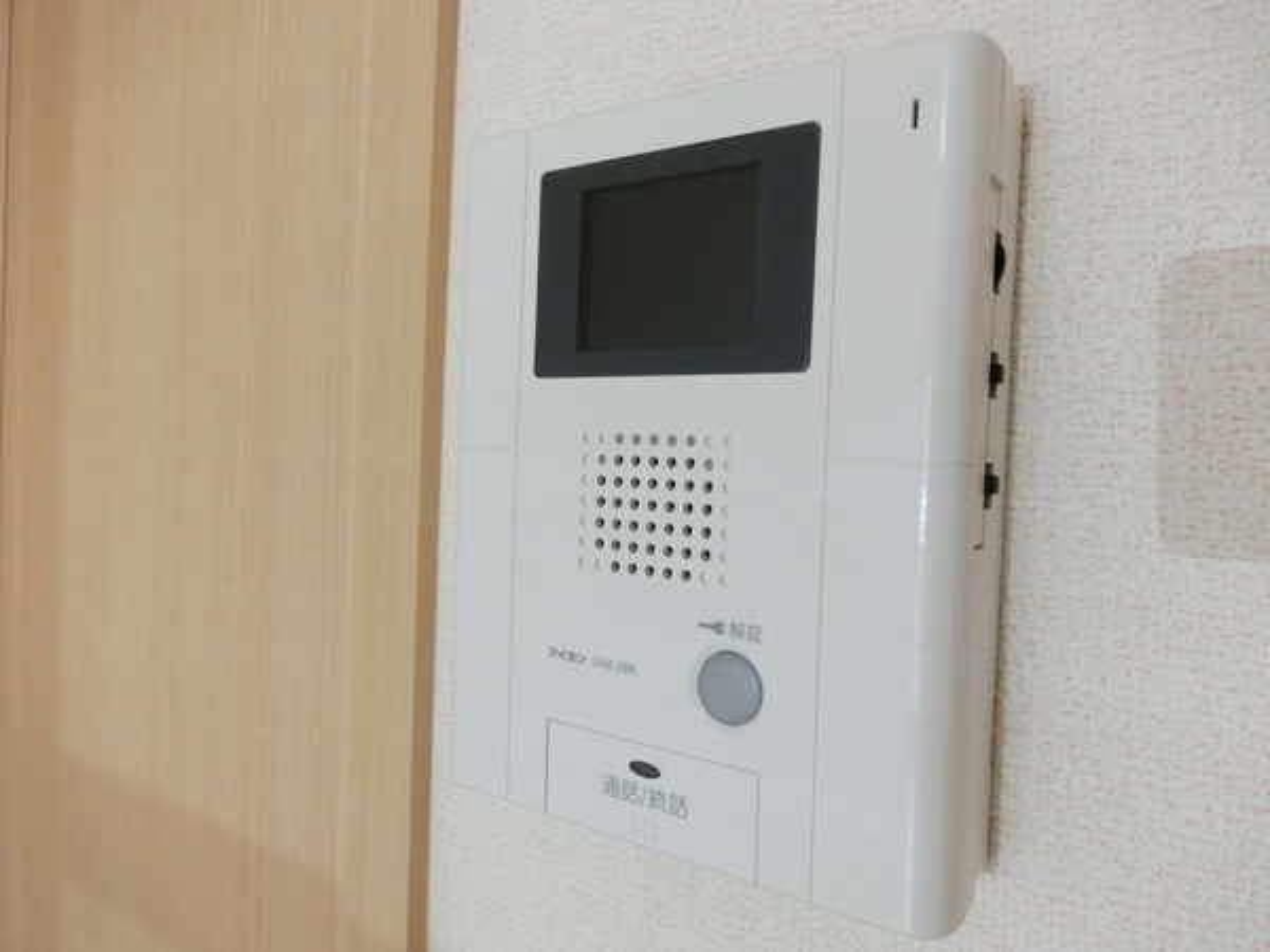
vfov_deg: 54.9
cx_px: 635
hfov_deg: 69.4
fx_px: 917
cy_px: 476
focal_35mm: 25
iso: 200
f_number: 3.5
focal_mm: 4.5
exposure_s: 1/125
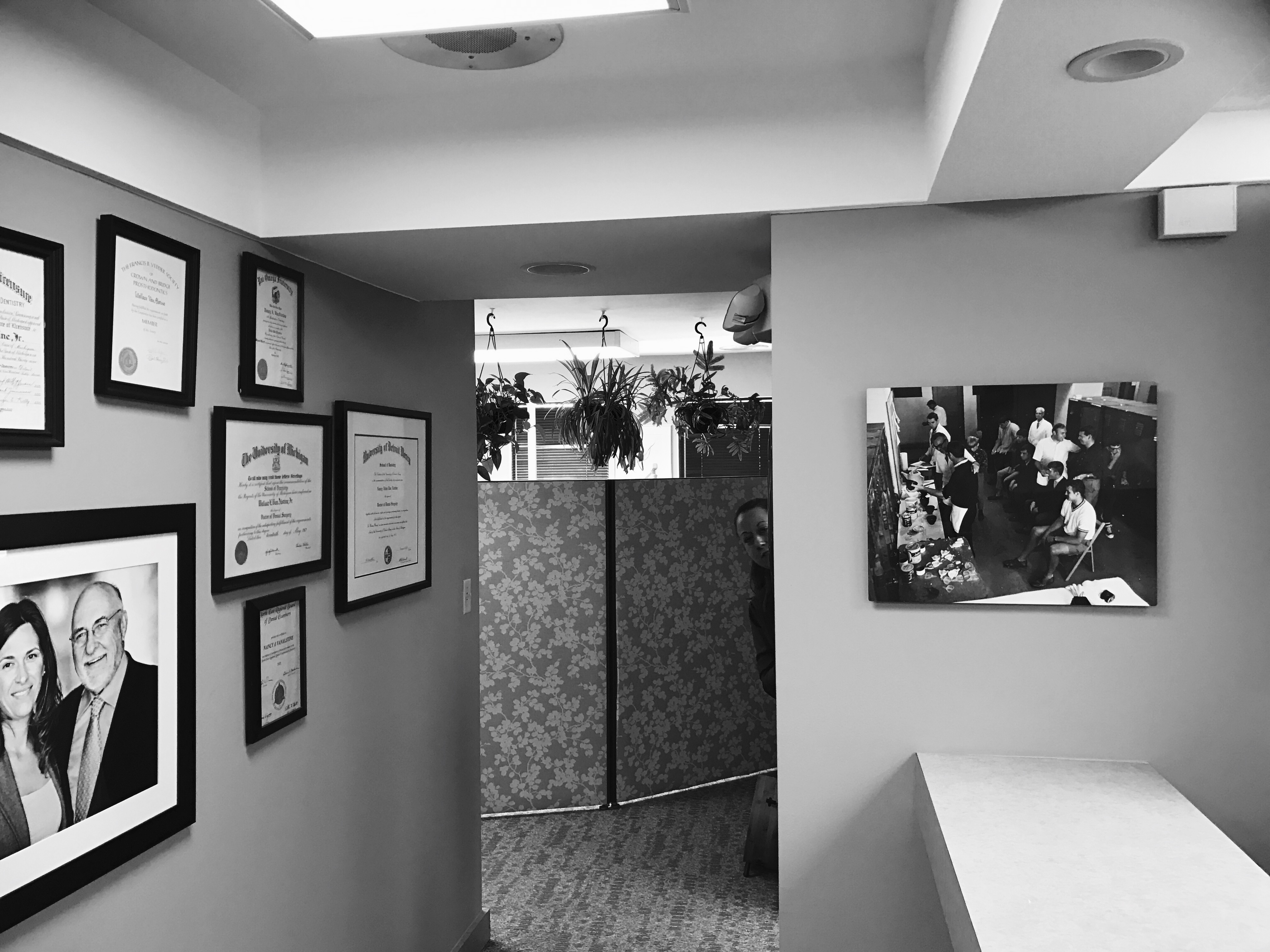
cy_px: 476
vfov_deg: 49.7
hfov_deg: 63.4
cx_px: 635
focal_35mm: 28
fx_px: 1027
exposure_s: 1/20
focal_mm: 3.99
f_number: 1.8
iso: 40
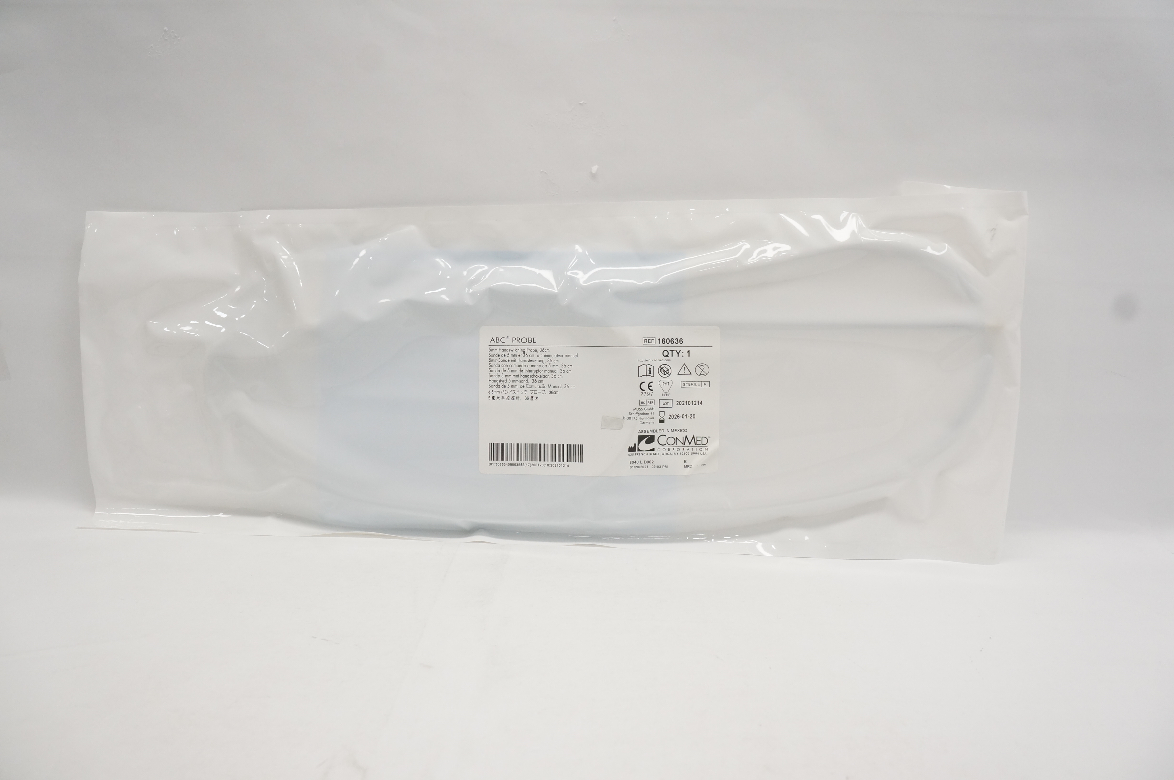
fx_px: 880
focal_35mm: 27
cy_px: 390
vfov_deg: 47.8
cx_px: 587
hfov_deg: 67.4
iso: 800
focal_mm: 18
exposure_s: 1/200
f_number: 7.1
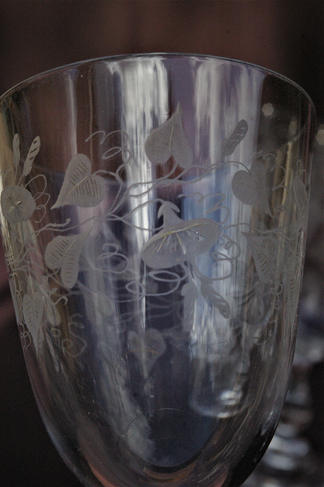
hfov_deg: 34.1
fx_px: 527
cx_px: 162
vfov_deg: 49.6
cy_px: 244
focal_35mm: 39
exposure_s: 1/750
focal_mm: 26
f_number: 8
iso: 1600
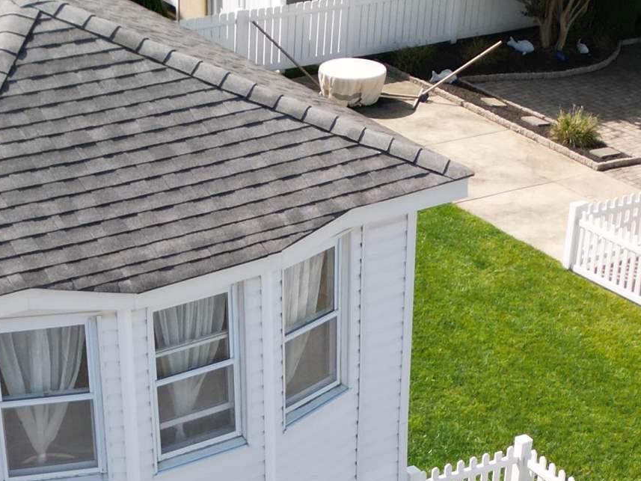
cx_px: 222
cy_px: 478
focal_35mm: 86
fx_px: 1593
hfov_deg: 22.7
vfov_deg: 16.8
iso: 200
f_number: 1.7
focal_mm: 6.72
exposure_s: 1/320
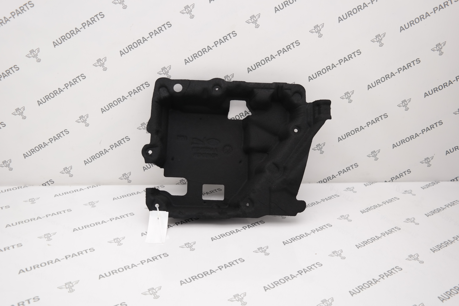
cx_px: 230
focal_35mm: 33
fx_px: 421
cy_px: 153
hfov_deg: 57.2
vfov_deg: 40.0
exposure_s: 1/100
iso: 100
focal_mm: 22
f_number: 4
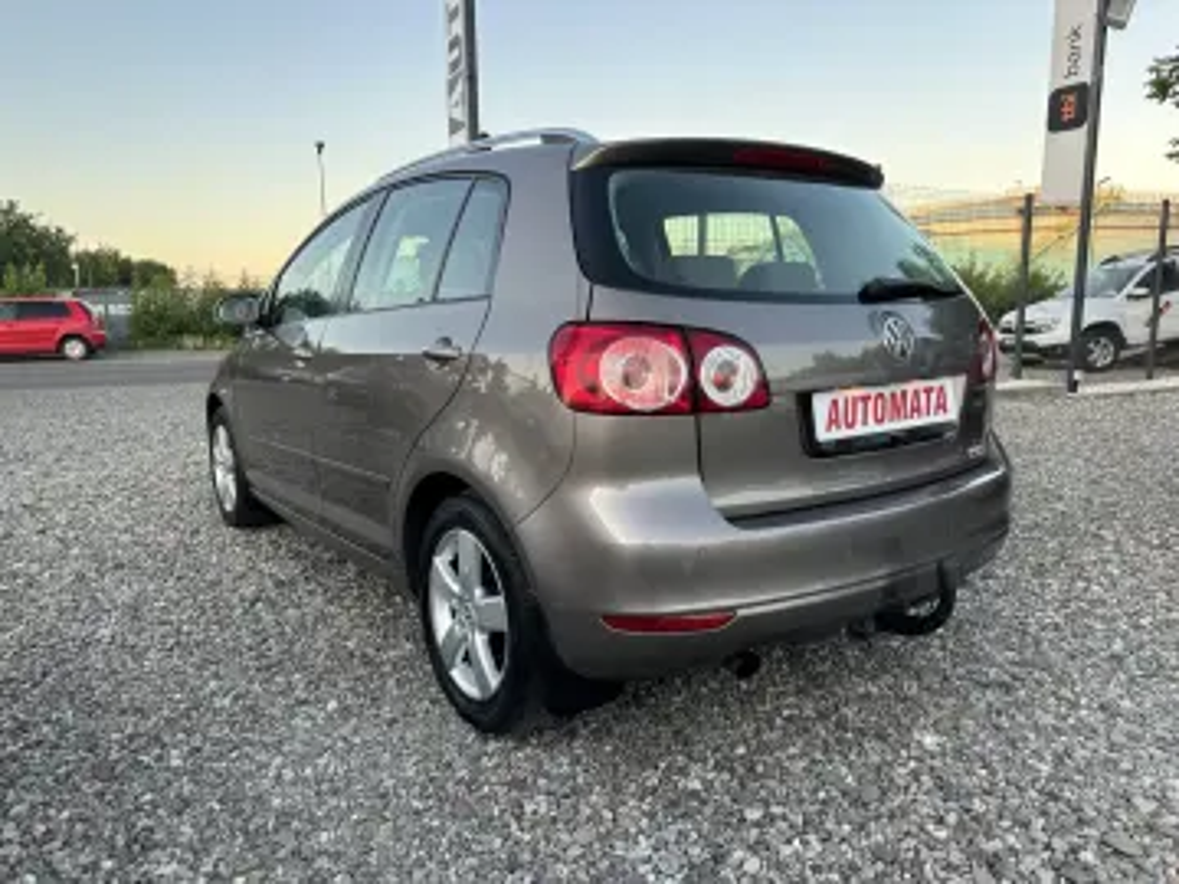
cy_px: 442
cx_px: 590
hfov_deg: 71.6
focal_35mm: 24
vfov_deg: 56.8
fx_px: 817
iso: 64
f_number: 1.78
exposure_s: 1/150
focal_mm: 6.86
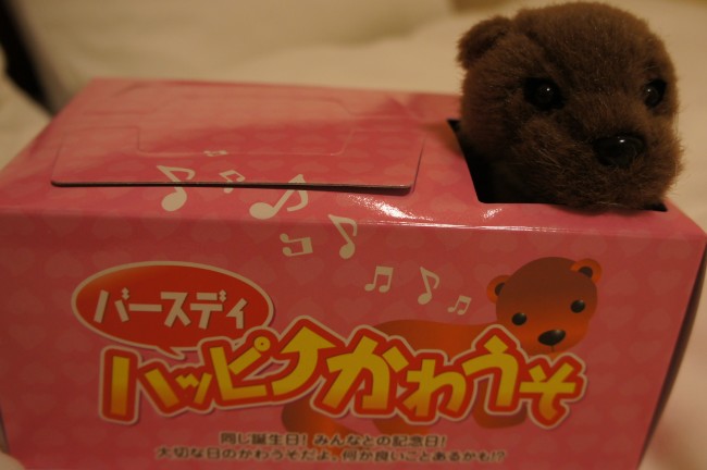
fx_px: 559
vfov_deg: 45.6
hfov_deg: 64.6
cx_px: 354
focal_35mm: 28
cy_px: 235
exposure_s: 1/160
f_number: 4
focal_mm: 19
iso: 800
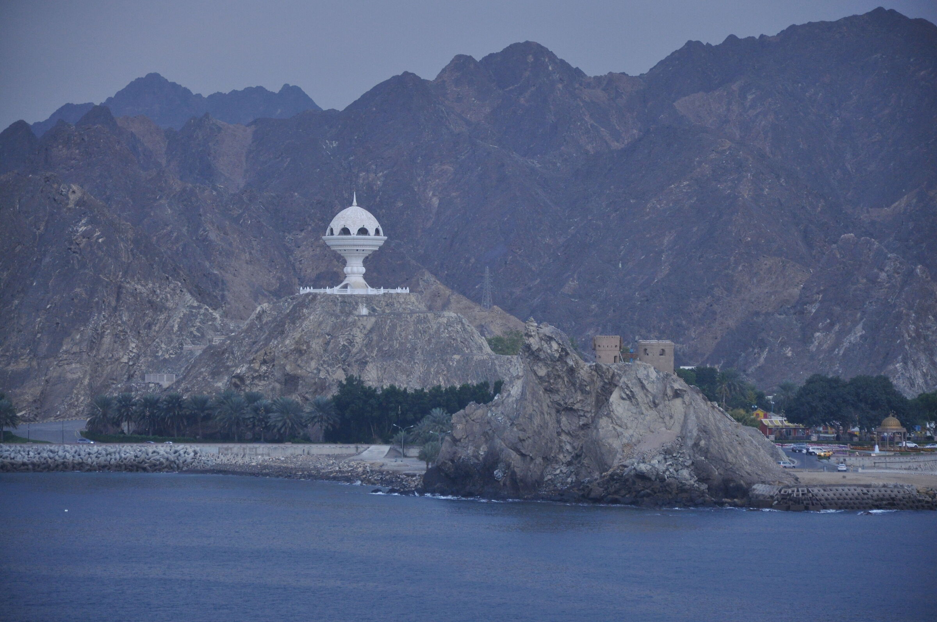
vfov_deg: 8.7
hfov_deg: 13.1
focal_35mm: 158
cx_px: 468
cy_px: 311
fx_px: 4094
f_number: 5.6
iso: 800
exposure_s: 1/125
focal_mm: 105
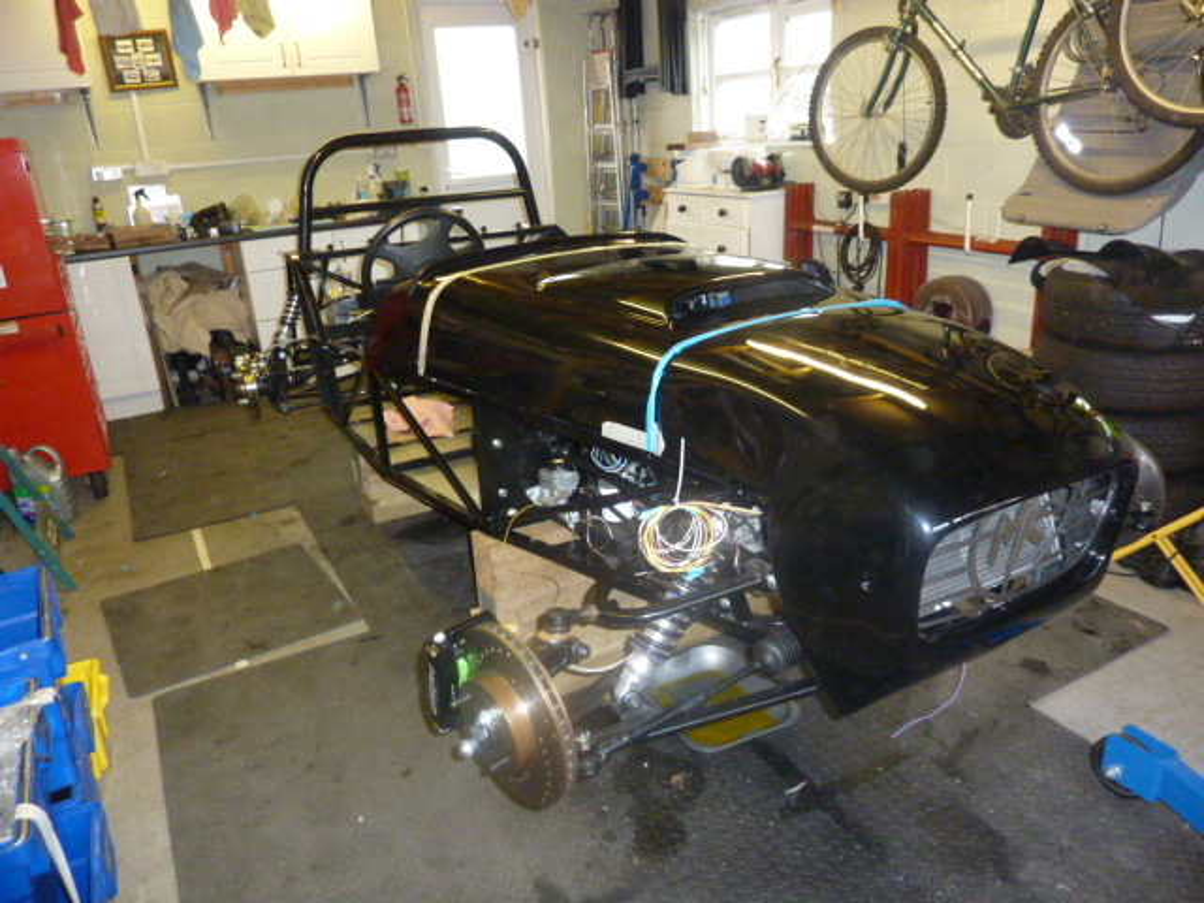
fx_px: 870
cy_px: 452
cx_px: 602
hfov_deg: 69.4
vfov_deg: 54.9
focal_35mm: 25
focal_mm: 4.1
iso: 500
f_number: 3.3
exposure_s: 1/30
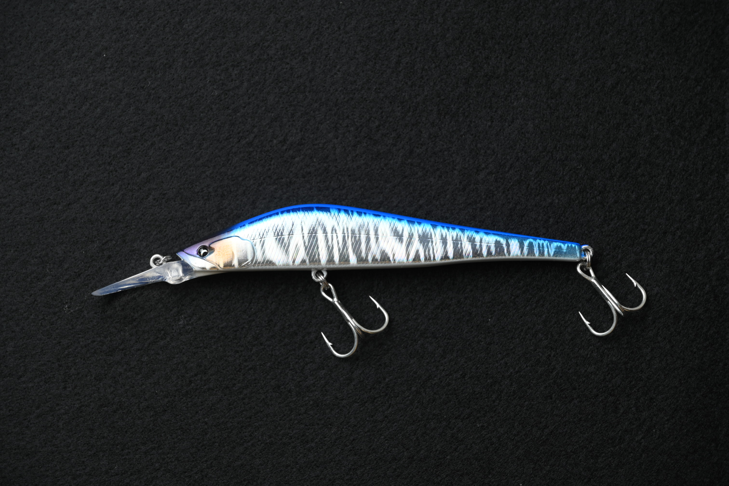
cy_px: 243
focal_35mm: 120
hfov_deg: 17.1
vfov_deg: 11.4
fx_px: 2430
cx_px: 364
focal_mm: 120
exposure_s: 1/160
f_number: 6.3
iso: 250
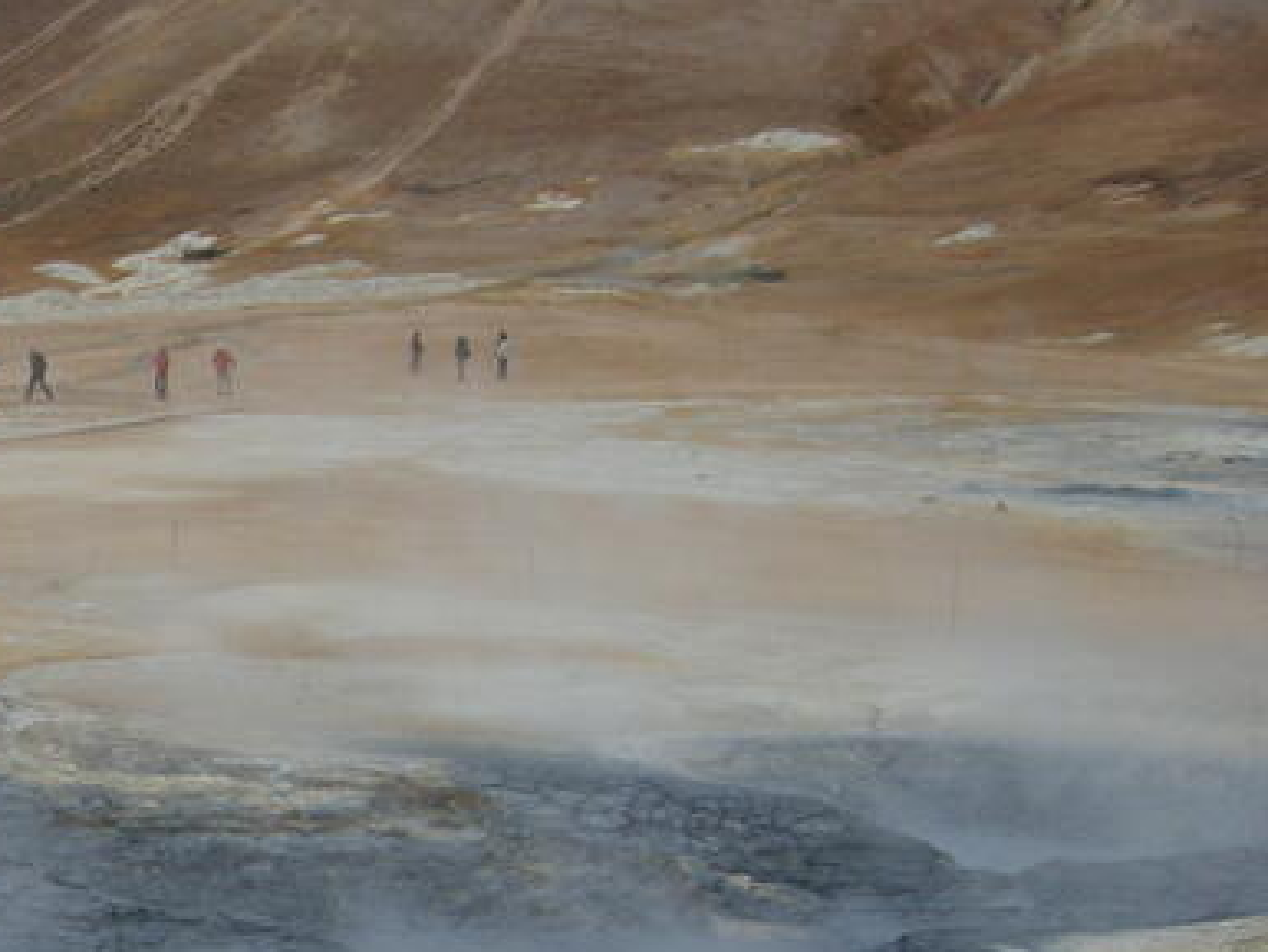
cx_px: -310
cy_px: 863
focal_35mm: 93
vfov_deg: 15.7
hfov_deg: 19.7
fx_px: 3408
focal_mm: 7.5
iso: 100
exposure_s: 1/300
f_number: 5.4
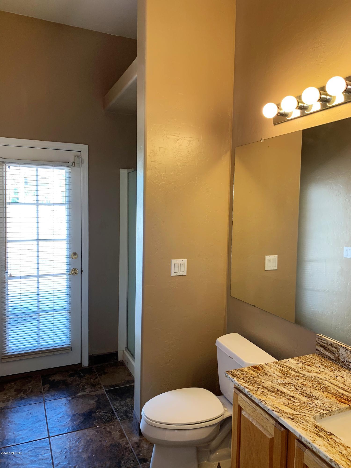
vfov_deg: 67.3
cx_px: 176
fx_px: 352
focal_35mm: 26
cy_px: 234
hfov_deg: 53.1
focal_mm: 4.25
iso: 64
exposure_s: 1/60
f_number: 1.8
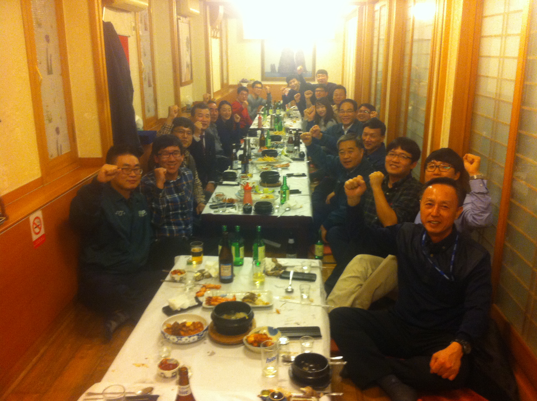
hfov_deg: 52.7
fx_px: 542
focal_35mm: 35
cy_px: 200
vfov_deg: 40.6
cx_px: 268
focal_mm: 3.85
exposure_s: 1/15
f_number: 2.8
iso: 250
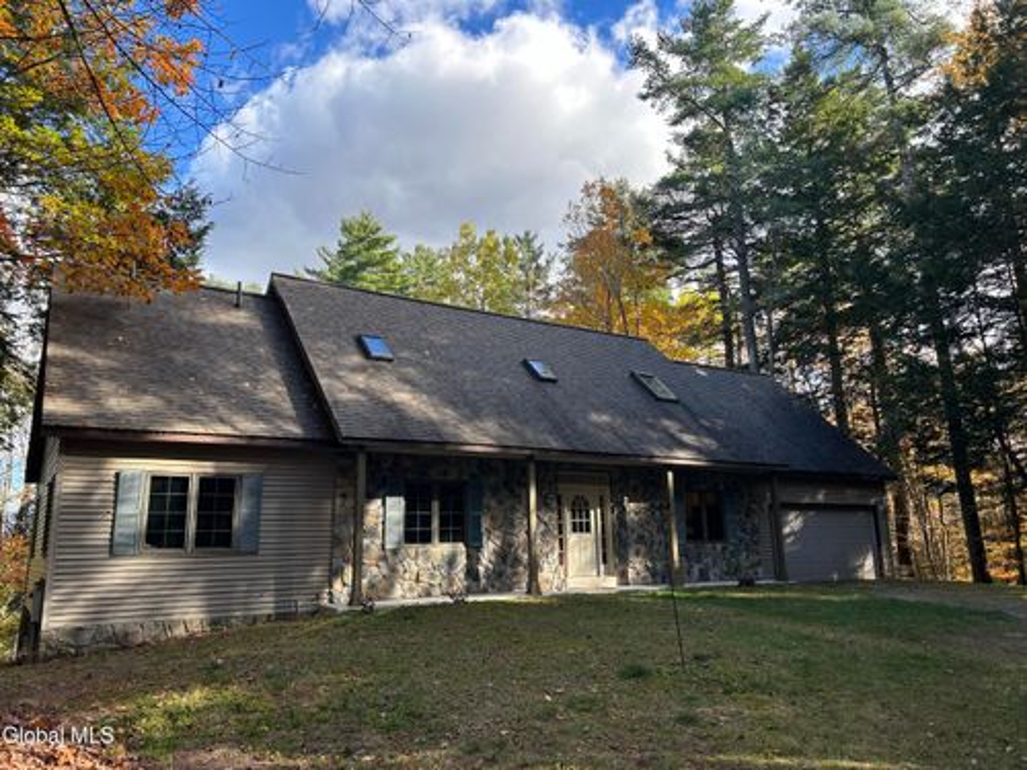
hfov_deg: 67.3
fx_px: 771
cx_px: 514
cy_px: 385
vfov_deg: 53.1
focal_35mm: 26
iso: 50
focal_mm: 5.7
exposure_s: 1/797
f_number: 1.5
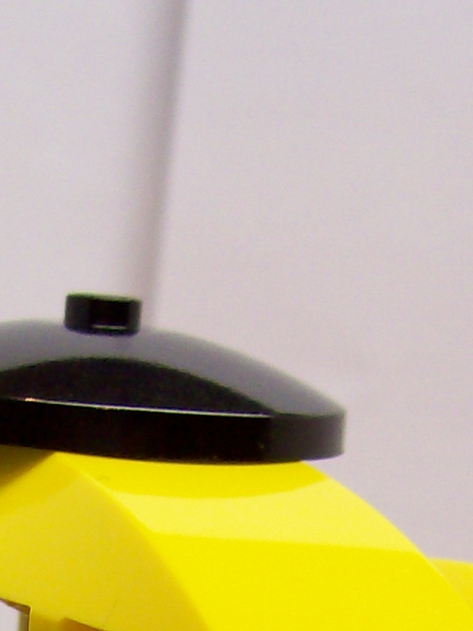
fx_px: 2351
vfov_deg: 14.5
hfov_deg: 11.4
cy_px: 865
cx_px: 85
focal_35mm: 129
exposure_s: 1/49.7
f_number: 2.7
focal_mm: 6
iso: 80
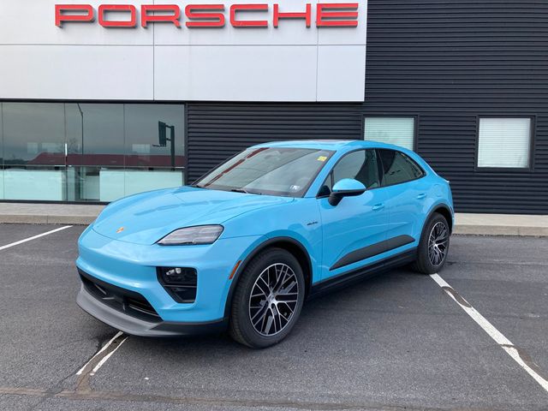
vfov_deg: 49.7
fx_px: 443
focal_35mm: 28
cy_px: 206
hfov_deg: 63.4
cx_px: 274
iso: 20
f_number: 1.8
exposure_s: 1/827
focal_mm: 3.99
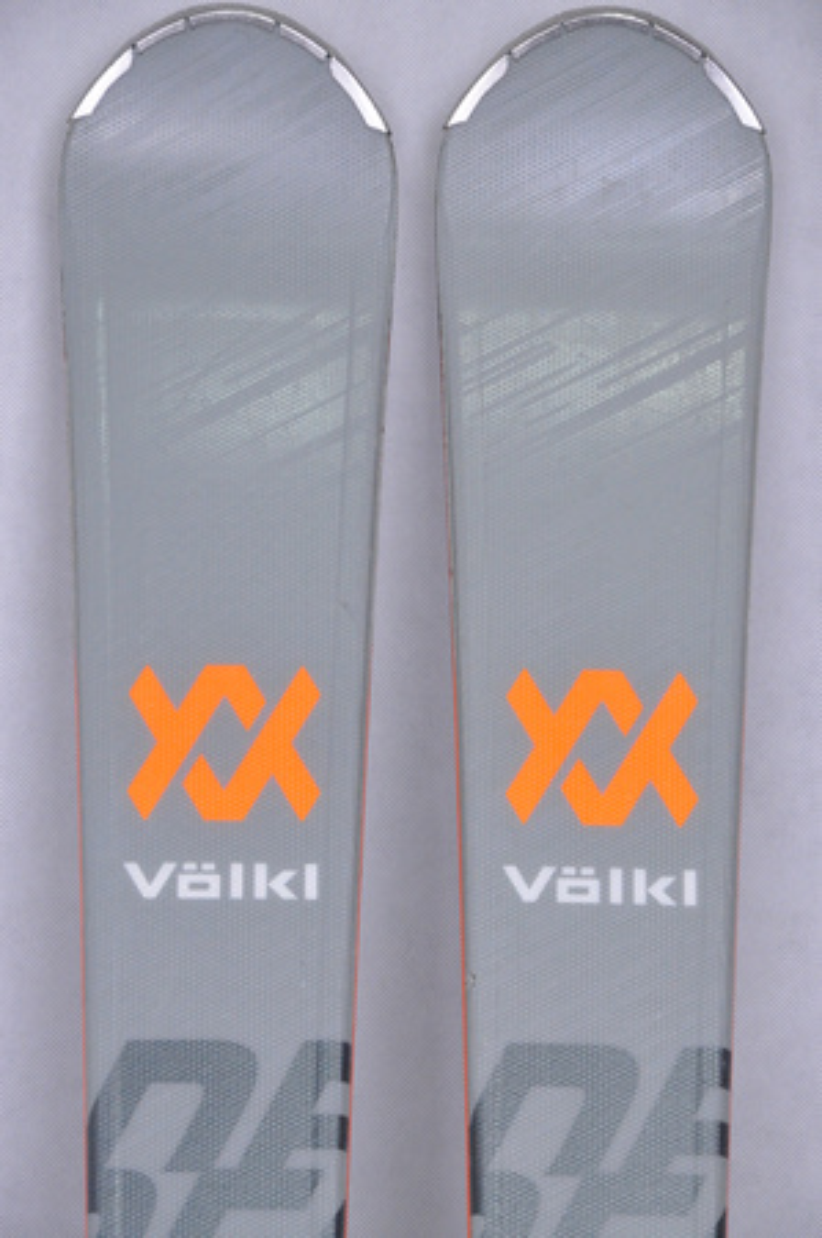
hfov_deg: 8.7
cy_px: 619
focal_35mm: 158
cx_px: 411
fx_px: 5406
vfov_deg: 13.1
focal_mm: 105
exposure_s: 1/125
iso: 3200
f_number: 8
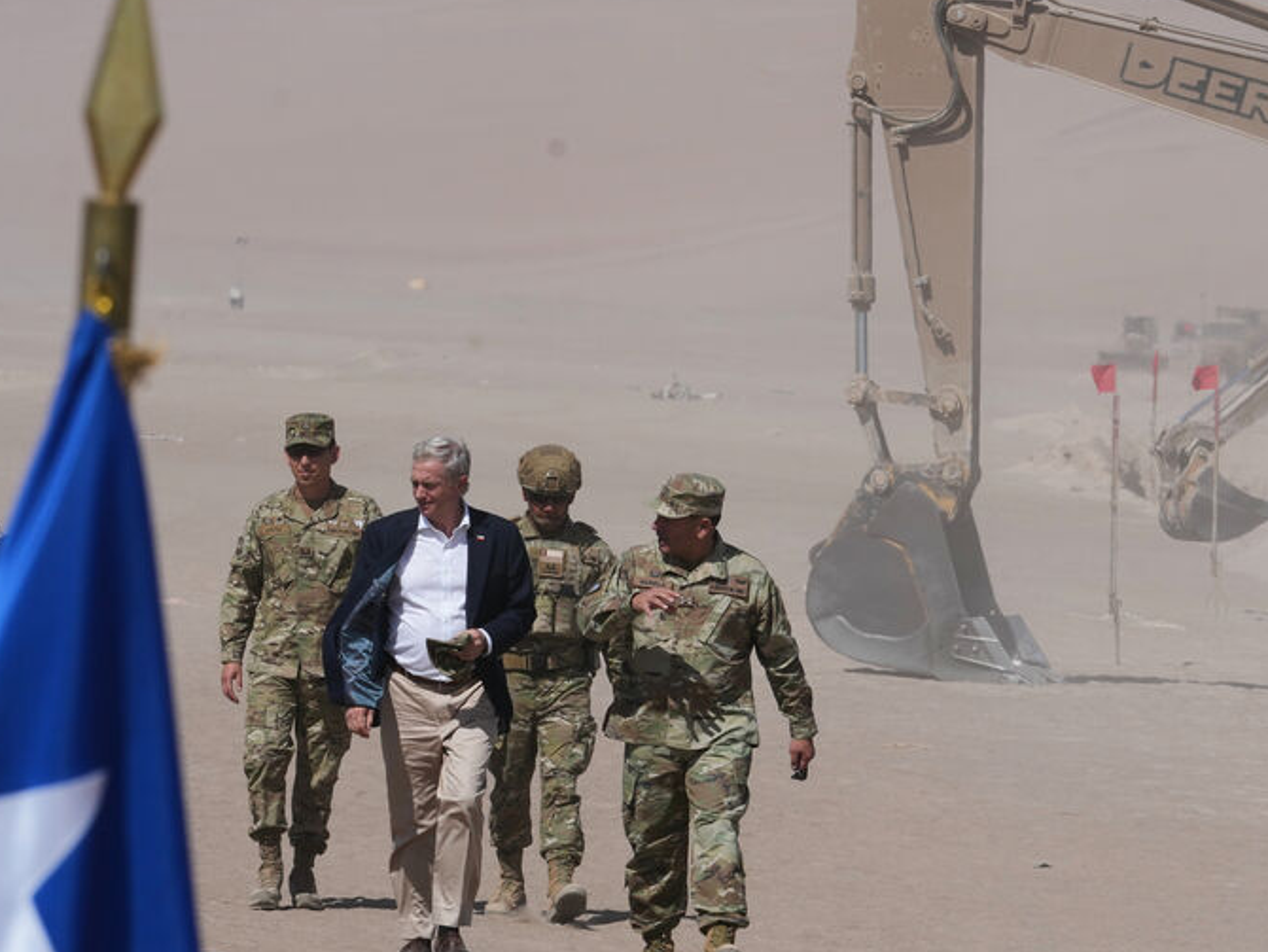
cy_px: 559
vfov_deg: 3.7
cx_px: 507
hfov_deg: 4.9
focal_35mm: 401
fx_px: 14694
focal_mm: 200
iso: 400
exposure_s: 1/800
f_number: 14
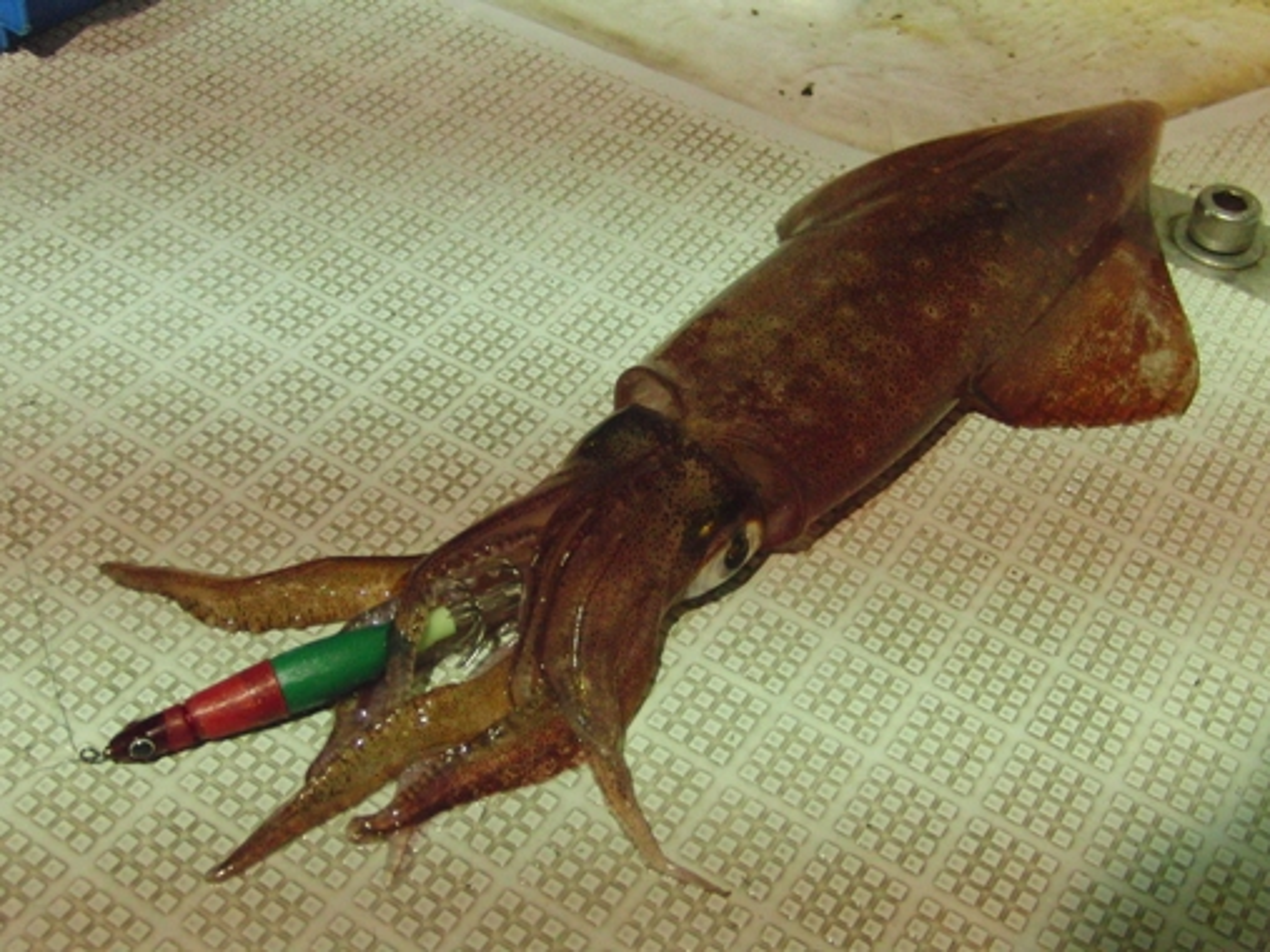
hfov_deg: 50.1
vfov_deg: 38.7
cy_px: 476
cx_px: 635
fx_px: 1357
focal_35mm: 37
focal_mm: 6.42
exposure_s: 1/250
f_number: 3.6
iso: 500
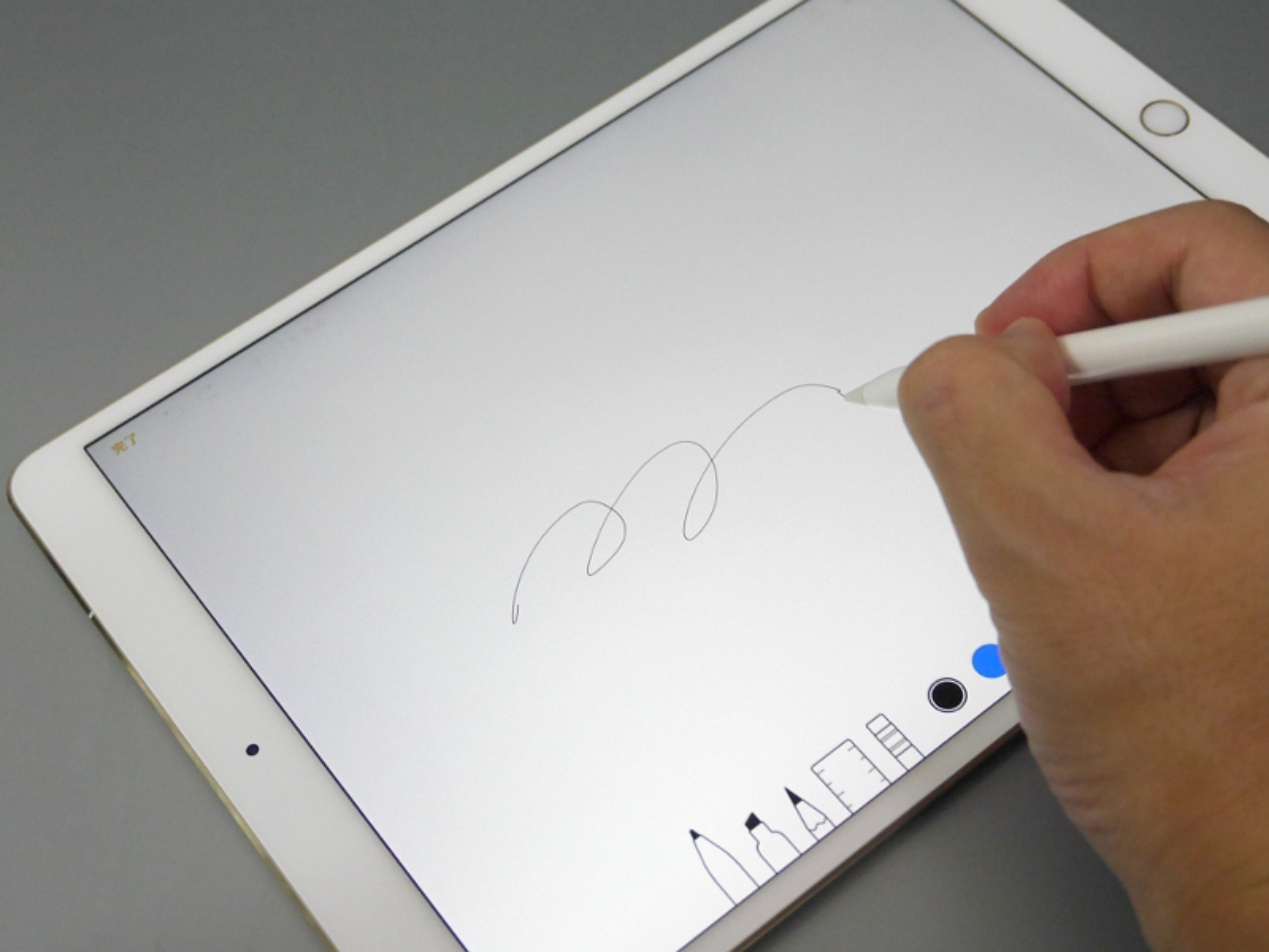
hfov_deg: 38.2
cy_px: 476
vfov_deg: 29.1
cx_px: 634
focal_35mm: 50
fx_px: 1833
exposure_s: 1/125
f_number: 4.9
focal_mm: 25
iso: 800
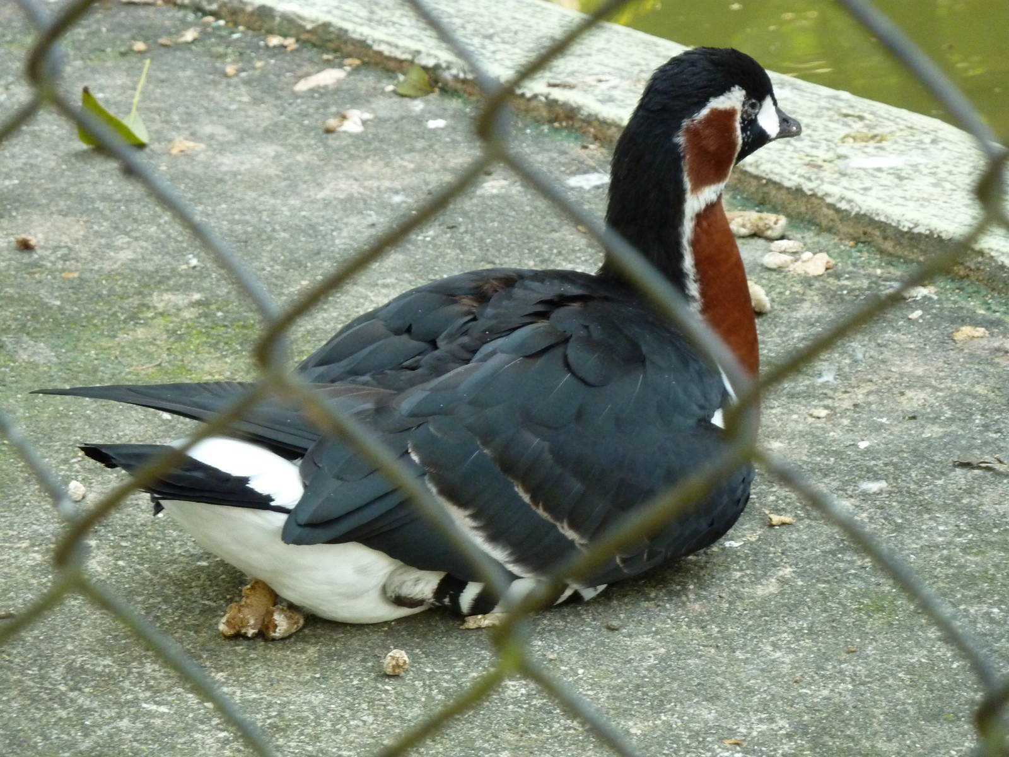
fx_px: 5305
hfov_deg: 10.9
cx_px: 504
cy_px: 378
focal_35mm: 182
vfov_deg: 8.2
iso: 400
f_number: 4.5
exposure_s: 1/60
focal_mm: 29.9
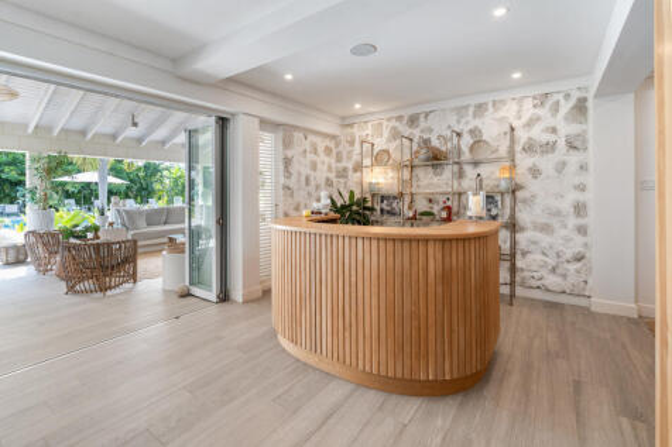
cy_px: 224
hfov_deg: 96.8
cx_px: 336
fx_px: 299
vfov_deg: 73.7
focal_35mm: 16
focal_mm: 16
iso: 100
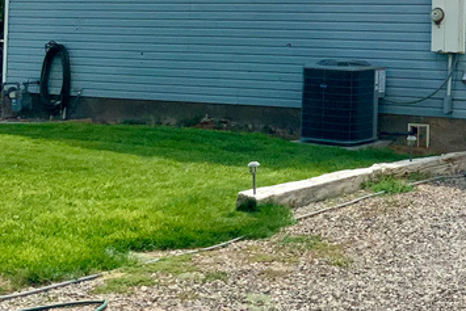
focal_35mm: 87
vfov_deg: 15.3
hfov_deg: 22.5
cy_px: -31
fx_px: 1127
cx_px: 467
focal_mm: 3
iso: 20
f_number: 1.8
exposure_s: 1/3322
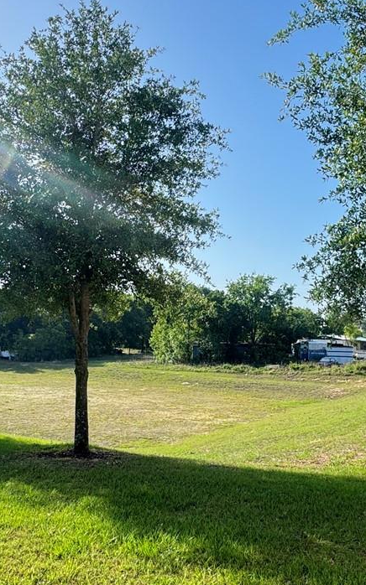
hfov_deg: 37.0
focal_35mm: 34
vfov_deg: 56.7
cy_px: 294
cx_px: 237
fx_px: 543
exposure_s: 1/418
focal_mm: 2.22
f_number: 2.2
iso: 40
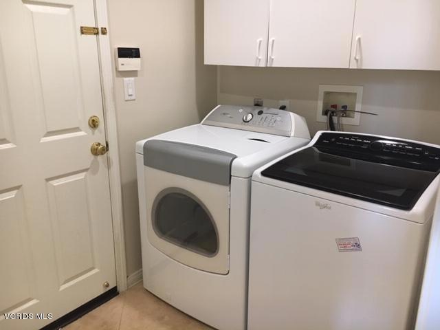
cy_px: 165
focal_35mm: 29
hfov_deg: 61.7
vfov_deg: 48.2
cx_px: 220
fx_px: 369
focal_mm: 4.15
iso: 125
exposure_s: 1/30
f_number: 2.2
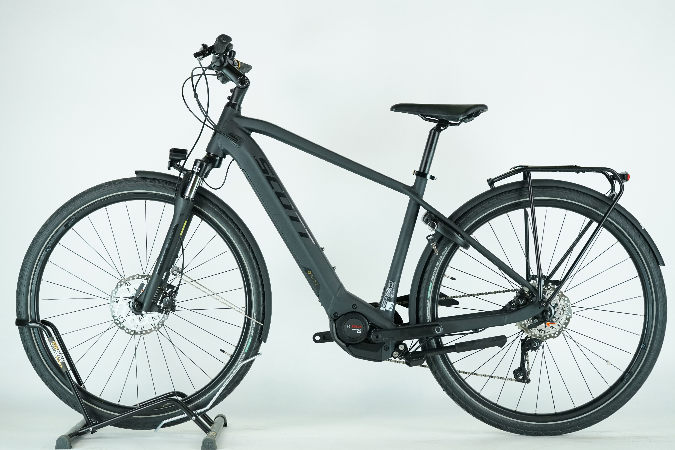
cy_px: 225
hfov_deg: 31.0
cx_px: 338
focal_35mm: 65
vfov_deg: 20.9
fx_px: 1219
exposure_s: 1/200
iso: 2000
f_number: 5.6
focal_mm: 65
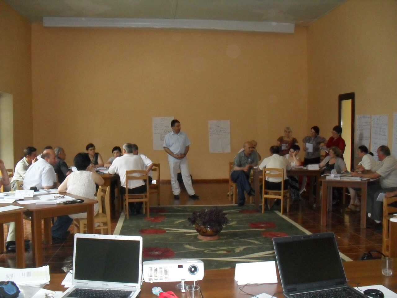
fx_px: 401
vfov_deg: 40.7
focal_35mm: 35
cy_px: 149
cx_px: 198
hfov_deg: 52.6
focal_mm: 6.3
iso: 400
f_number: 3.2
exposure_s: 1/45
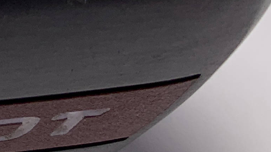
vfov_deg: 7.9
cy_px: -128
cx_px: -391
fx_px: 1070
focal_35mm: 149
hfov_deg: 11.7
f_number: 1.8
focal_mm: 4.25
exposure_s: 1/587
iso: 25
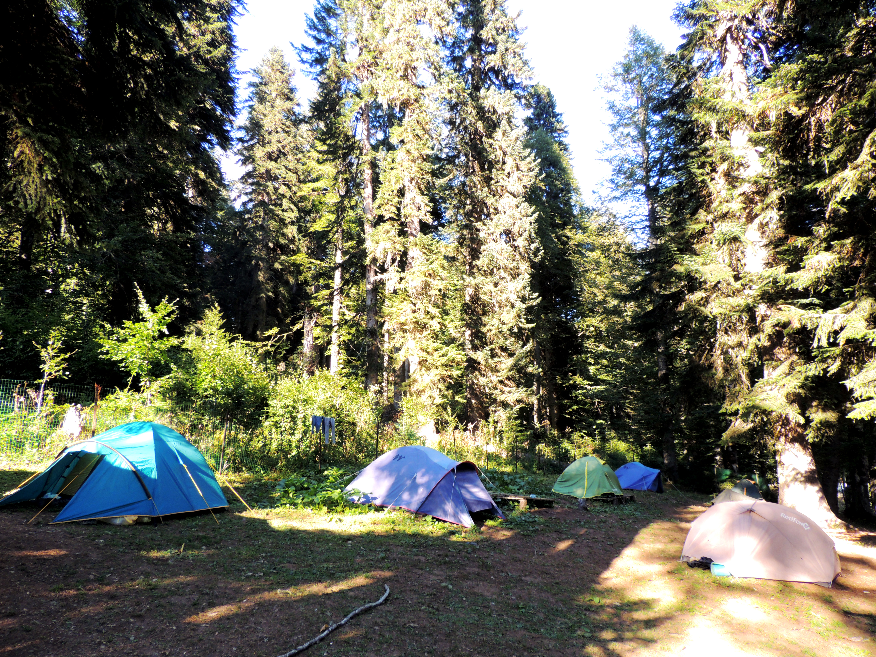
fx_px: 607
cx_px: 438
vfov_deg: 56.8
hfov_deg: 71.6
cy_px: 328
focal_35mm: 24
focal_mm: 4.3
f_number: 3
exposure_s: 1/100
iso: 100
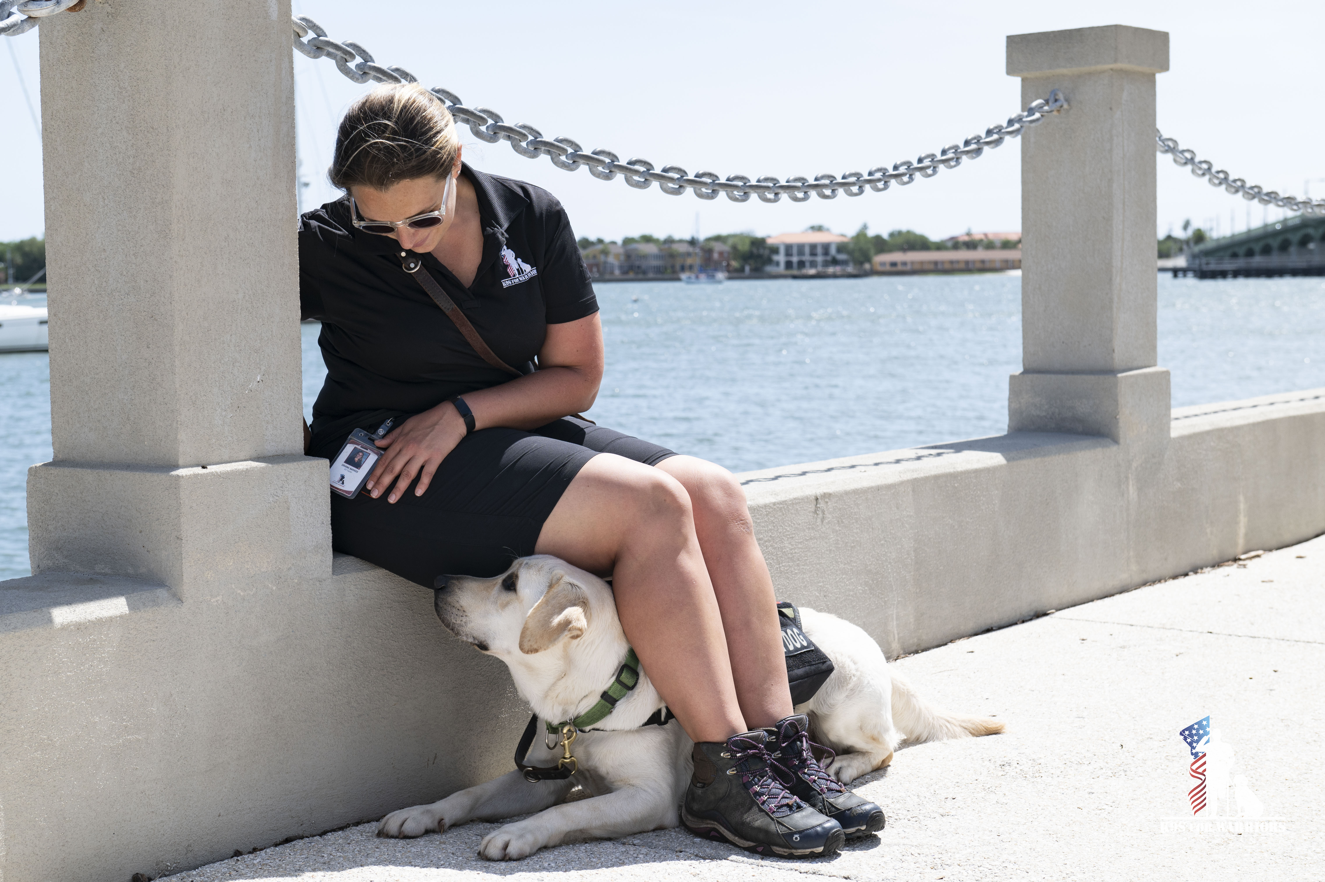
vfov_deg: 21.9
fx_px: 2280
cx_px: 662
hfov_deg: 32.4
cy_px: 441
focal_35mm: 62
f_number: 8
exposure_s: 1/1000
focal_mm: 62
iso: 400
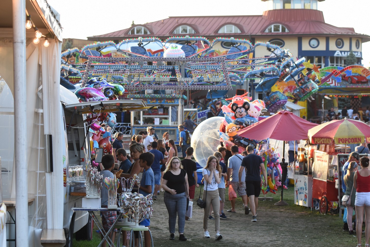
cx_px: 185
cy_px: 124
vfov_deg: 13.0
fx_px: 1079
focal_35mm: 105
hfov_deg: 19.5
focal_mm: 70
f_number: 5
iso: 500
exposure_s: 1/400
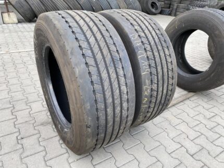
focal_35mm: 26
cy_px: 84
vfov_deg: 53.1
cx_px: 112
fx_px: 168
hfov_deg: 67.3
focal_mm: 4.25
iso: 32
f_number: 1.8
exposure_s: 1/146
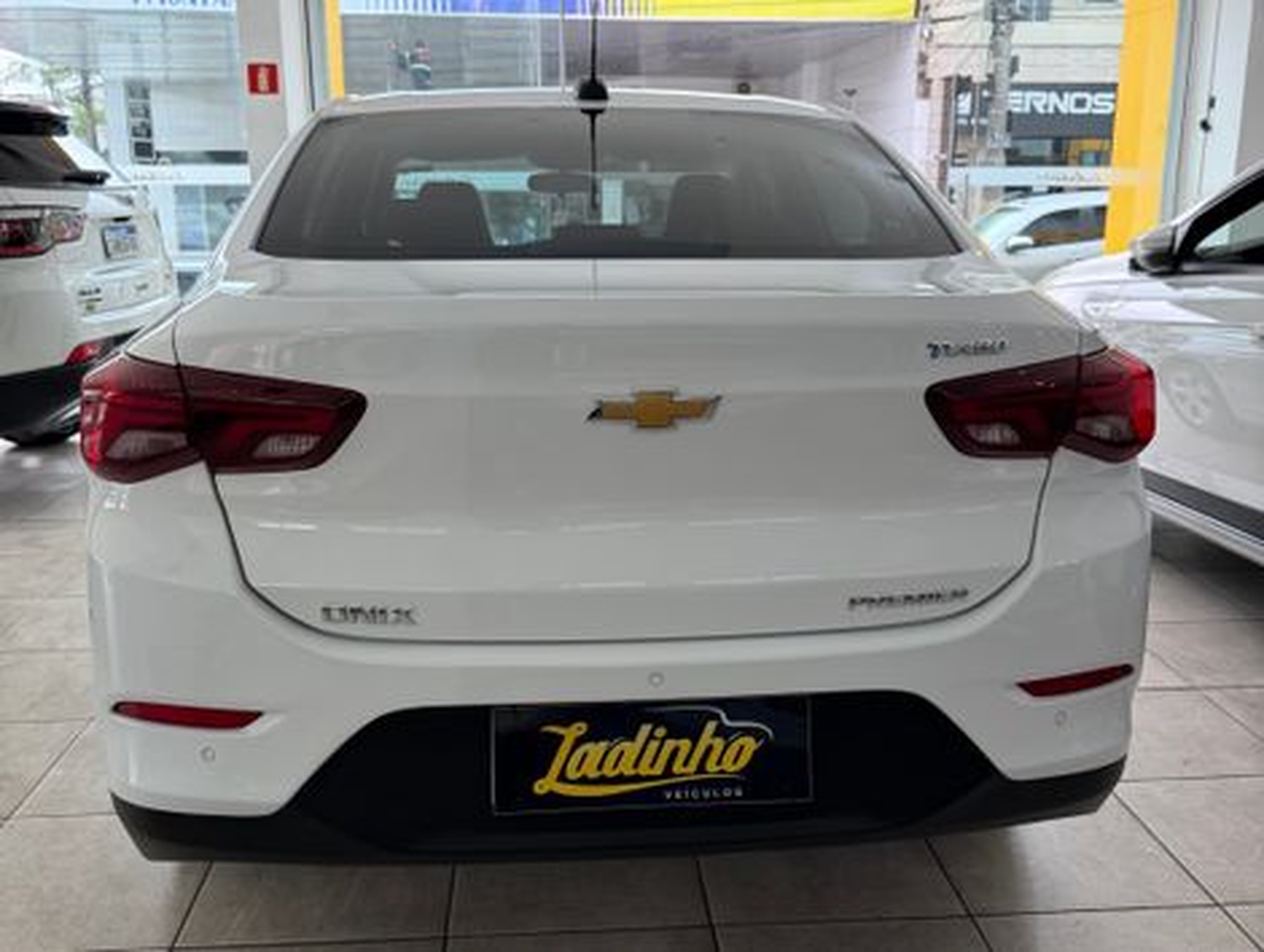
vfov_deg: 56.9
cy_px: 476
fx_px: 878
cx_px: 632
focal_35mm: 24
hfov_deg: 71.5
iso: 125
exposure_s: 1/186
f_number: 1.78
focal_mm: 6.76
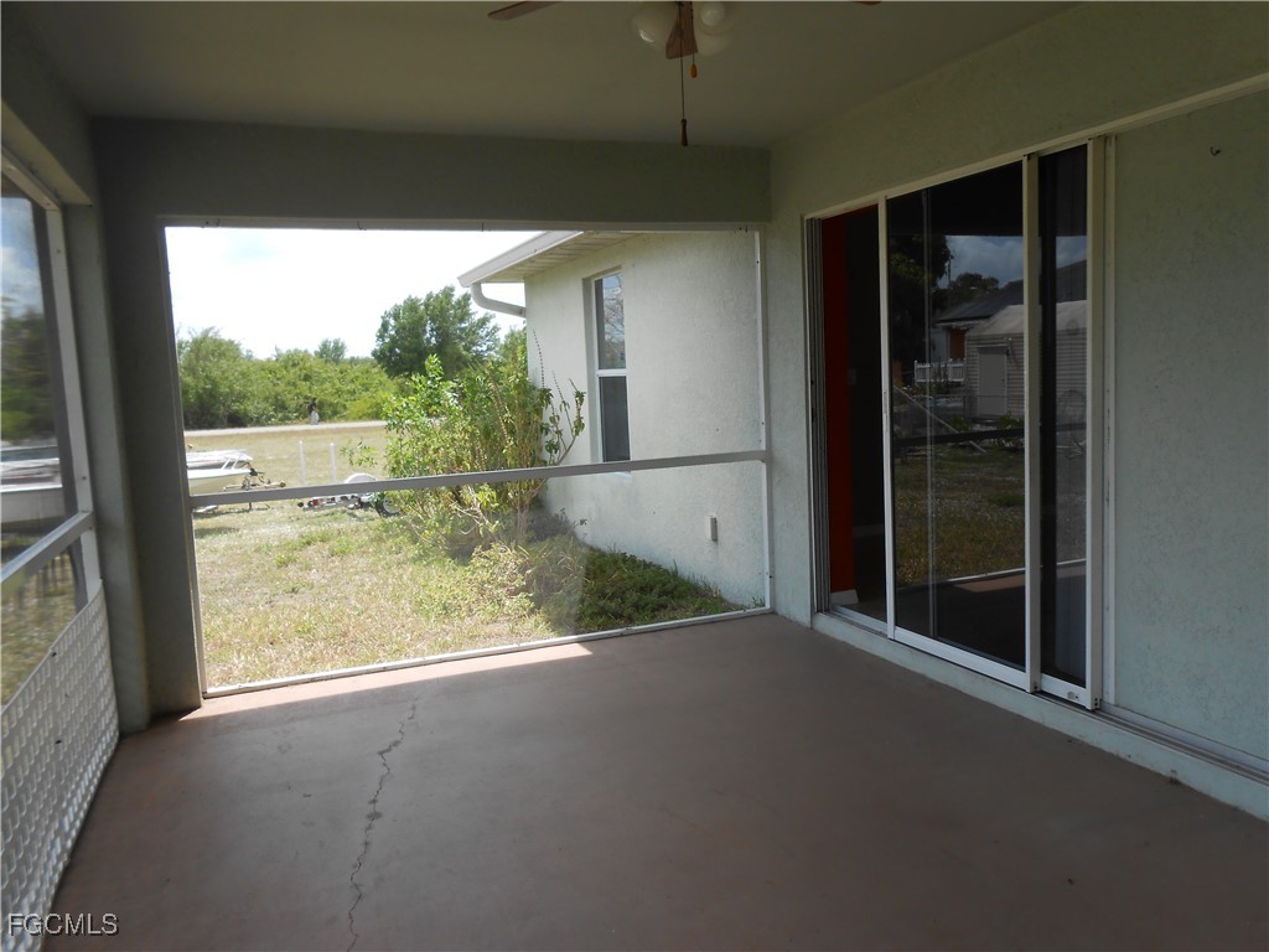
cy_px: 476
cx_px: 634
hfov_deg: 67.3
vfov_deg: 53.1
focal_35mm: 26
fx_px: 953
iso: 80
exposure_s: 1/250
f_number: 3.5
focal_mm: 4.6
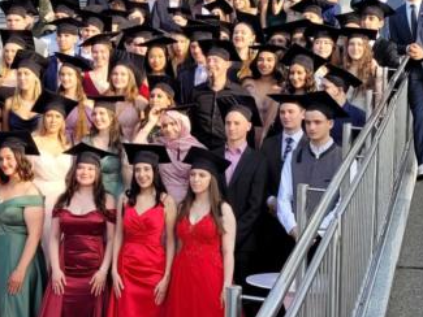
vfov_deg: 36.0
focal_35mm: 40
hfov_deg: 45.9
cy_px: 157
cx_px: 131
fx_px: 489
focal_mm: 5.4
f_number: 1.8
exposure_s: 1/609
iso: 40
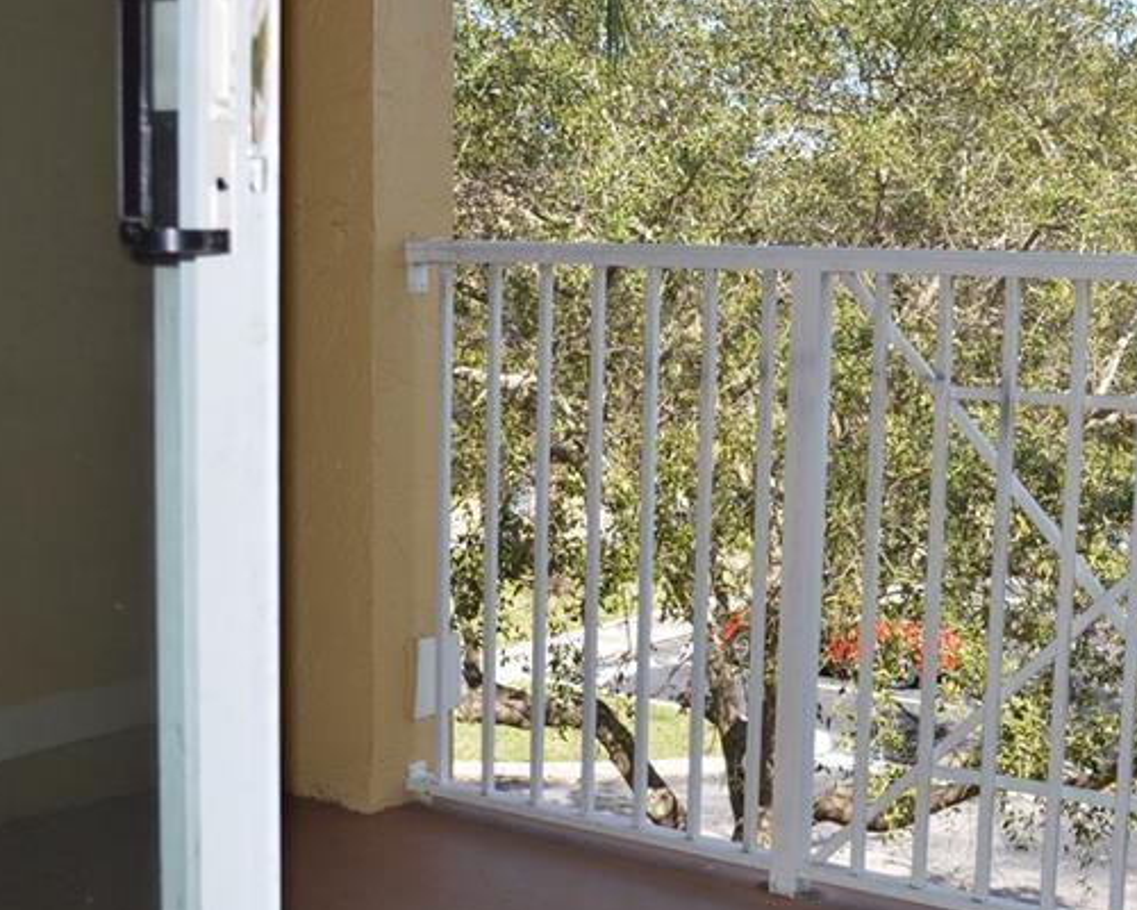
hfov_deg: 34.6
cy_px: 490
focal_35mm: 54
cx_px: 675
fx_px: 1817
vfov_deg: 28.1
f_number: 4.5
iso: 100
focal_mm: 24
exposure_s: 1/200
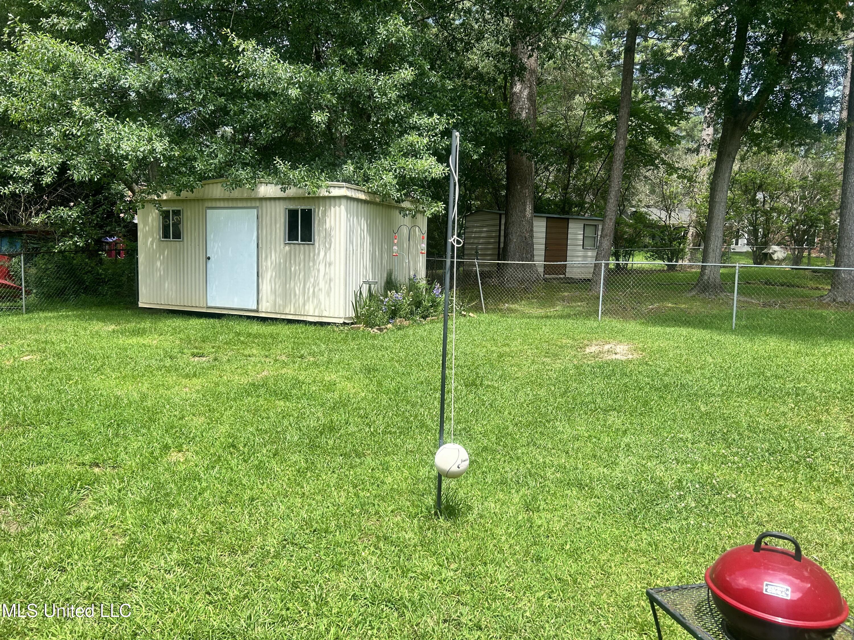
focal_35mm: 26
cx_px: 427
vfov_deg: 53.1
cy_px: 320
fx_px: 641
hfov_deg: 67.3
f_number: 1.5
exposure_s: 1/1431
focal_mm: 5.7
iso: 50
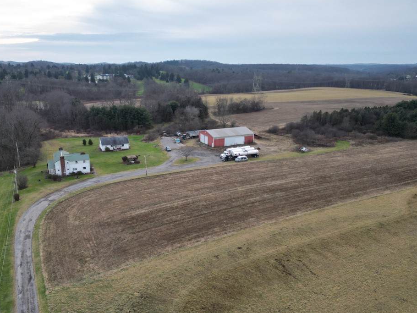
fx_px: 325
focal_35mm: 27
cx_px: 186
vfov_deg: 51.4
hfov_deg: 65.1
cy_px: 157
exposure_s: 1/1000
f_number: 1.7
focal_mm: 6.72
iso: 150
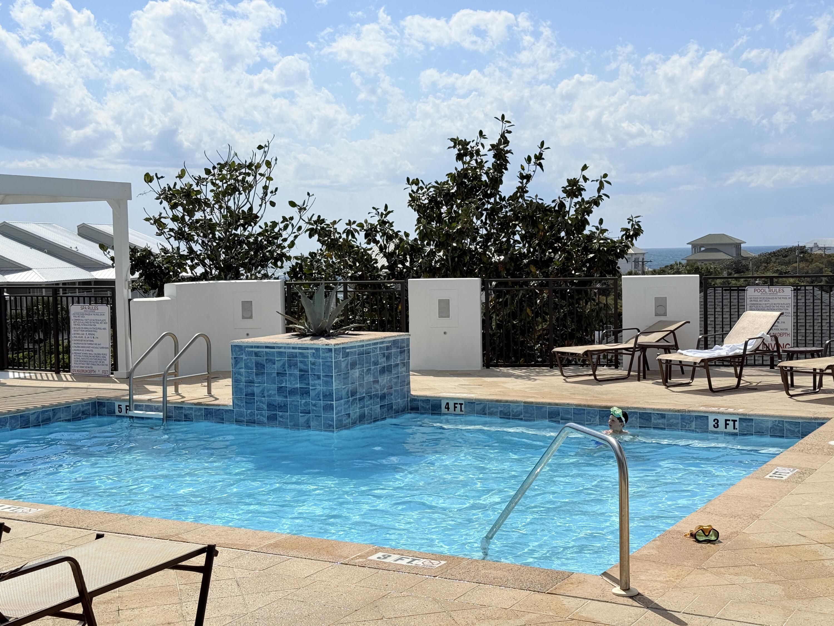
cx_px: 417
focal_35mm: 48
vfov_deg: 30.3
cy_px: 313
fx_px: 1156
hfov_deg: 39.7
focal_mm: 6.76
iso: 64
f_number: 1.78
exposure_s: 1/11364
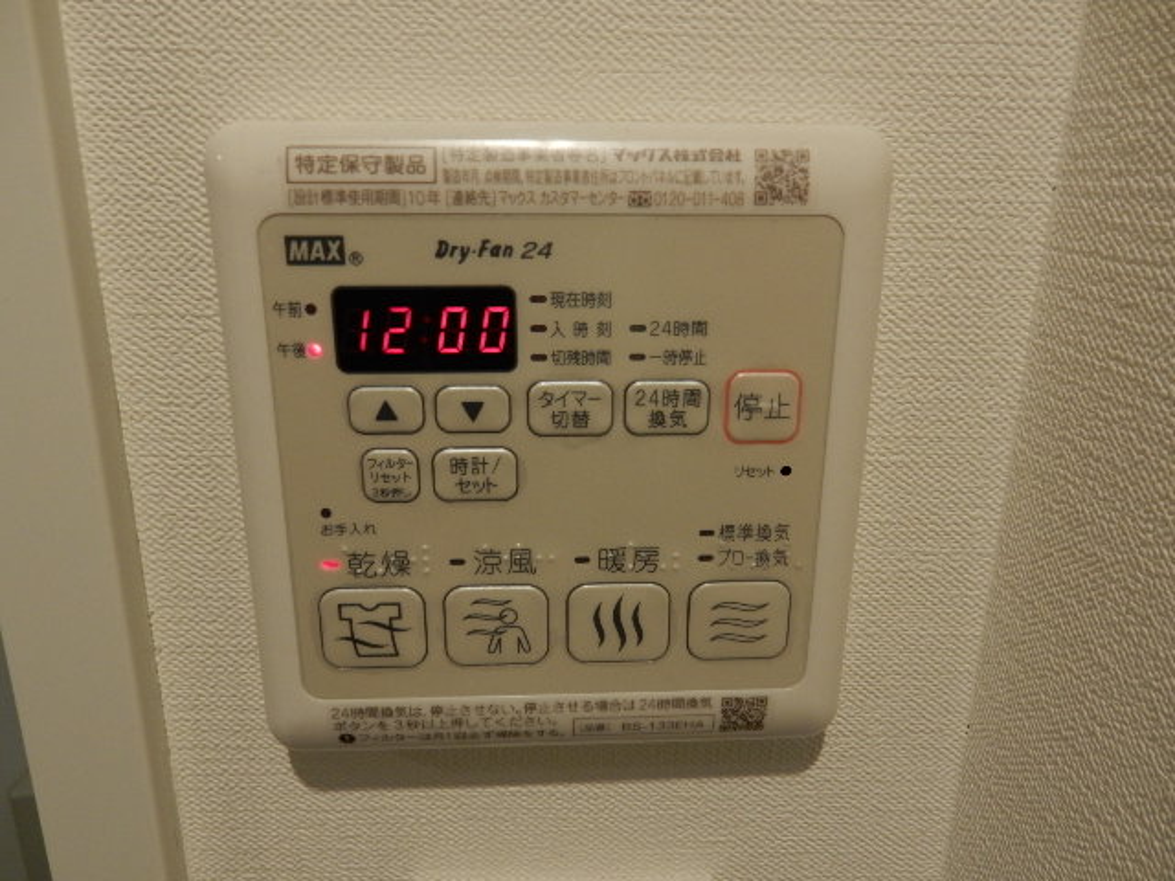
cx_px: 588
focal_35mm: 25
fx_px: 849
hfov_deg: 69.4
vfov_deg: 54.9
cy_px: 440
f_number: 3.7
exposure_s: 1/30
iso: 160
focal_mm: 4.5
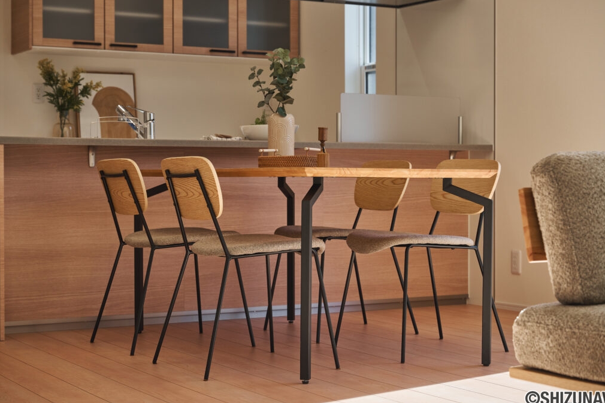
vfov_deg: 19.2
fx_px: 1193
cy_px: 199
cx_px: 306
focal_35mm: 71
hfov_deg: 28.5
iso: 250
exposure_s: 1/125
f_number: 6.3
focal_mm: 70
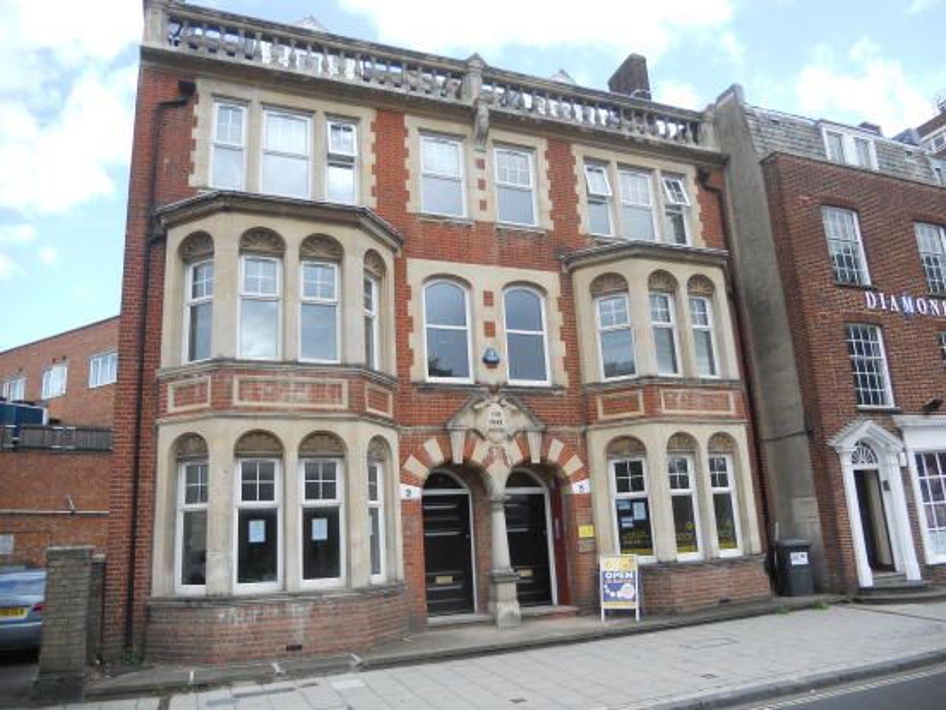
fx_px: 738
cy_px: 355
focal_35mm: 27
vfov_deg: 51.4
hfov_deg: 65.3
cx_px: 473
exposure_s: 1/320
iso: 80
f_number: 3.2
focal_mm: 4.9
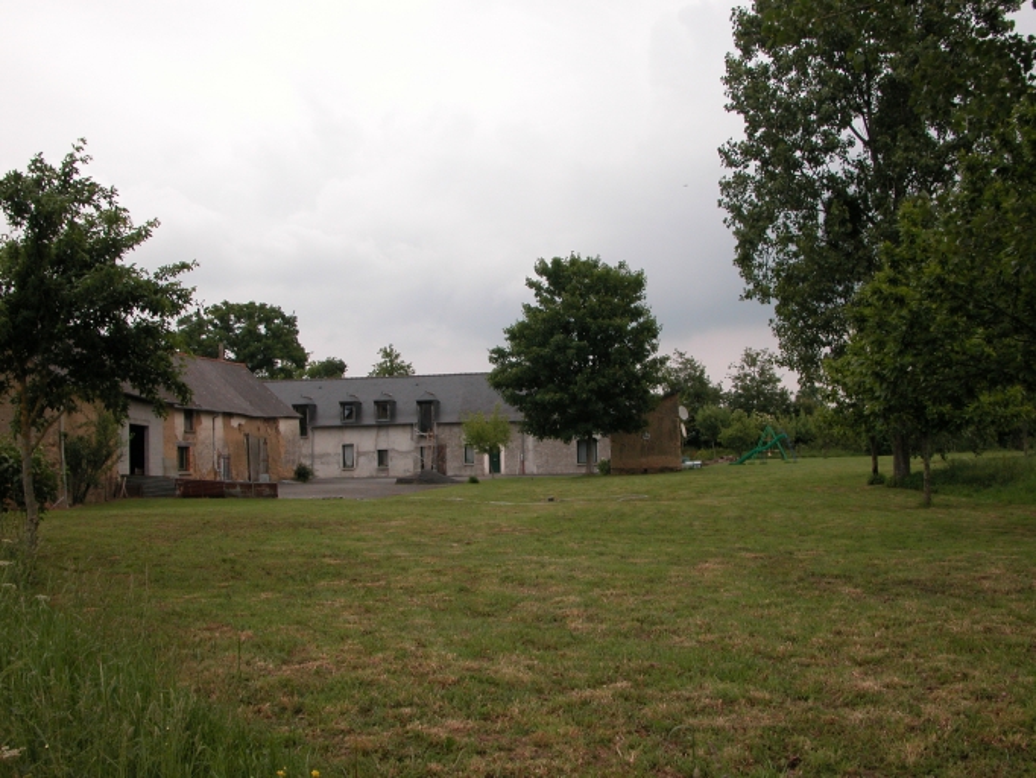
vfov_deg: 40.7
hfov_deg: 52.6
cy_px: 389
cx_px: 518
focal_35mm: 35
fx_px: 1048
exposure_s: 1/345
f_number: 5.6
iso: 100
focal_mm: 8.9
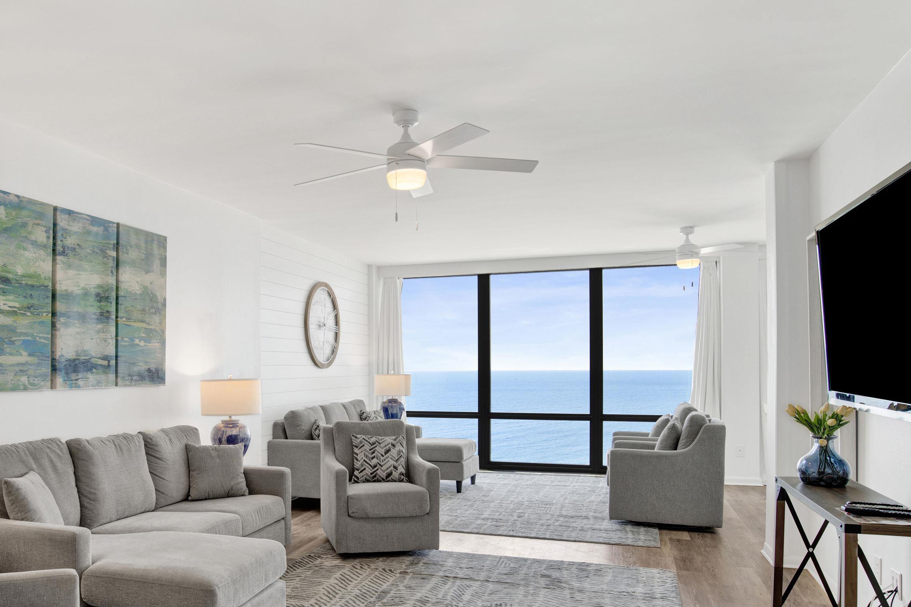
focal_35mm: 27
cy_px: 366
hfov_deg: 65.7
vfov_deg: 47.6
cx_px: 307
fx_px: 683
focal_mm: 20
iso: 200
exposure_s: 1/20
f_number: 11
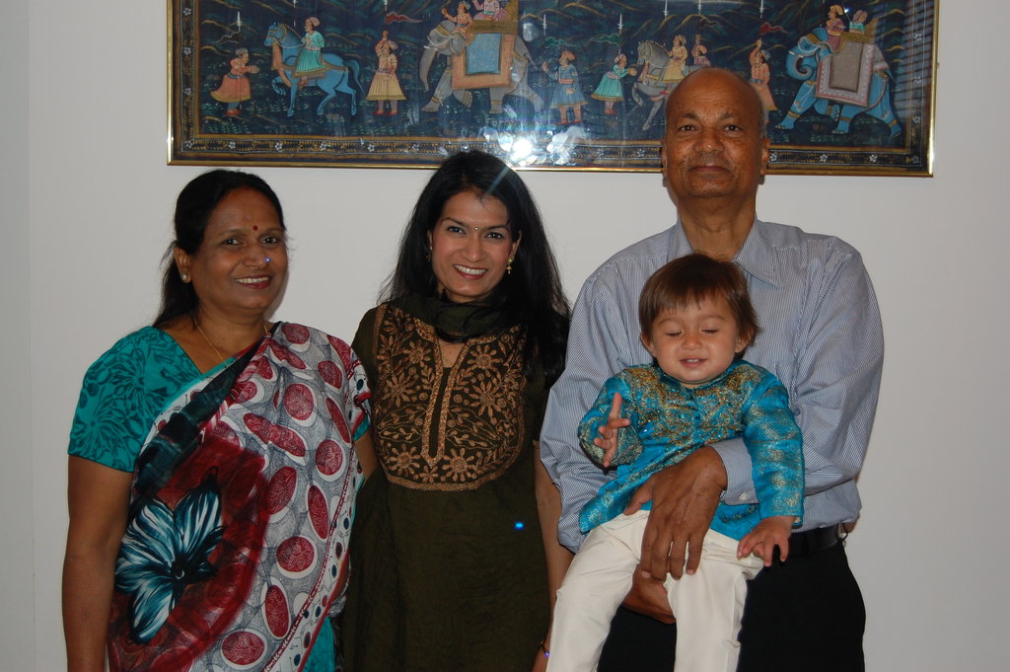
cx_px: 505
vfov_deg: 23.7
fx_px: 1598
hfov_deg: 35.1
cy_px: 336
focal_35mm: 57
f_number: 4.8
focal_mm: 38
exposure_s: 1/60
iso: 400
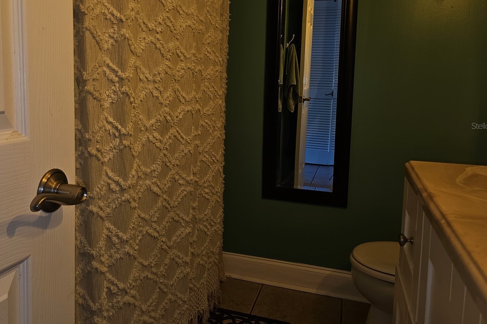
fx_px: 419
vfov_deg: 42.1
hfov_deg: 59.8
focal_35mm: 31
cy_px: 126
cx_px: 193
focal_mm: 6.3
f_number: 1.7
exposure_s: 1/24
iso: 100
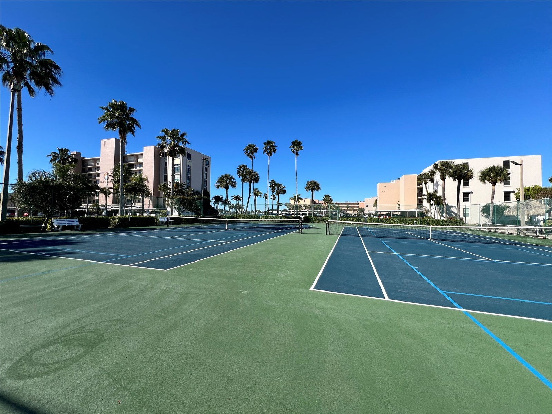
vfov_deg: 89.9
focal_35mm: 13
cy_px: 207
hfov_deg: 106.2
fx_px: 207
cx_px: 276
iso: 32
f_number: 1.8
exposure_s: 1/1672
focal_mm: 1.57
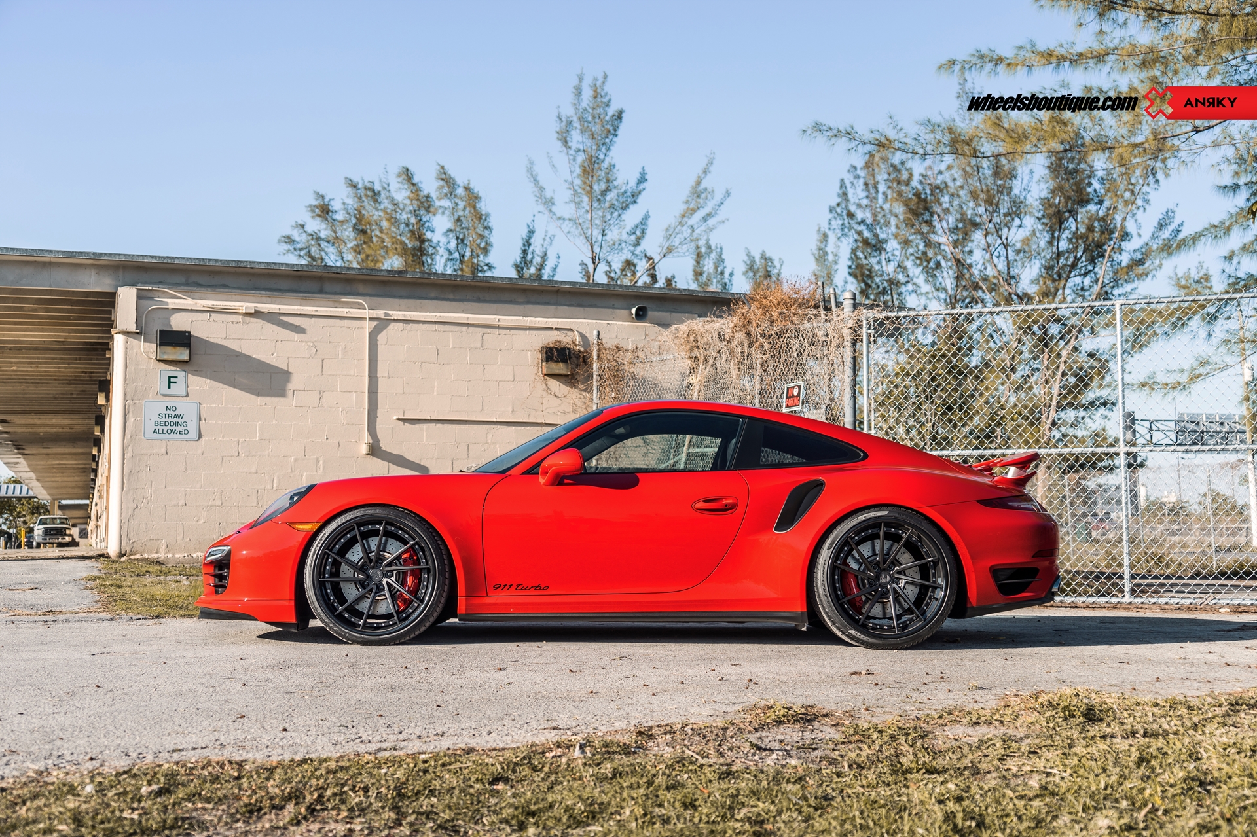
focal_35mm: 39
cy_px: 418
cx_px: 628
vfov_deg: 34.2
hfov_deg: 49.6
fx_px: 1361
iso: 100
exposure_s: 1/250
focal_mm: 39
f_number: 4
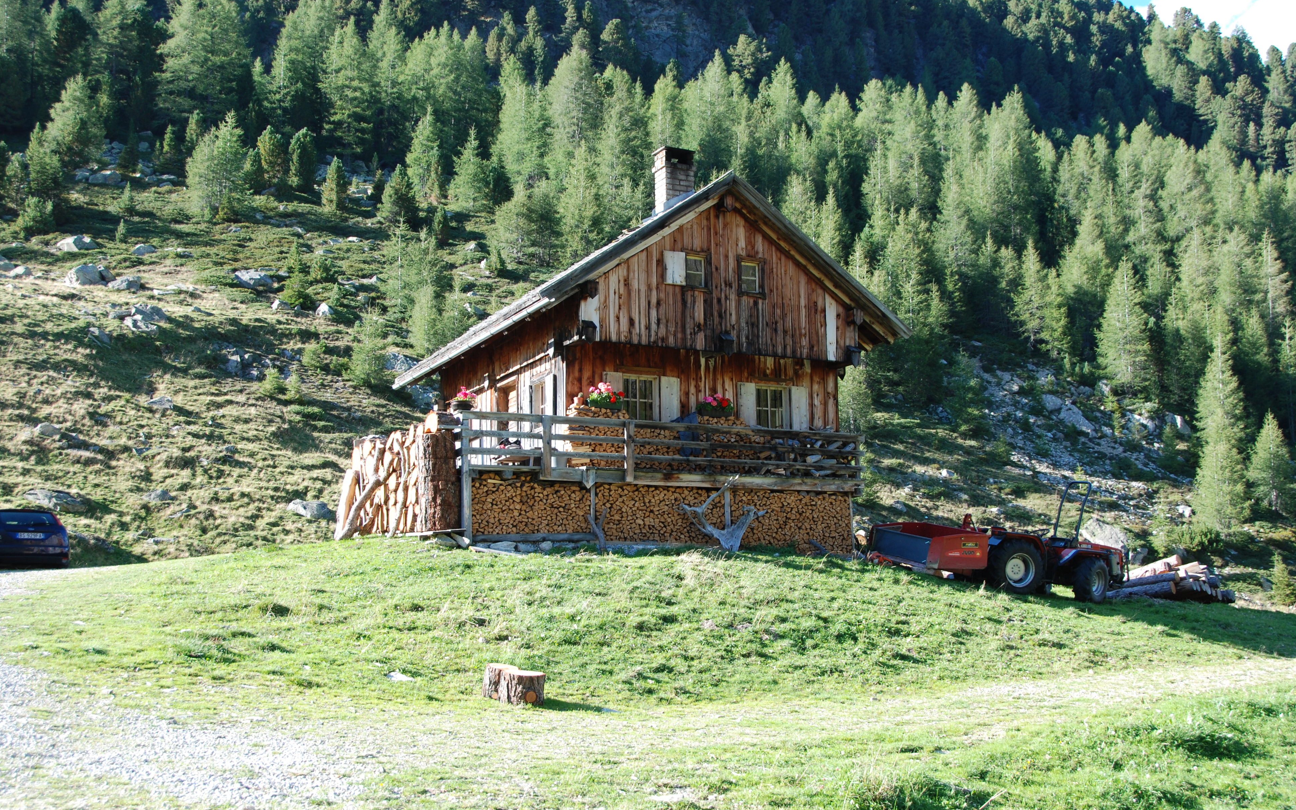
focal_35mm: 42
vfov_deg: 30.9
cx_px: 650
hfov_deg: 47.7
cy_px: 422
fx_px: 1466
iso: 180
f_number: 5.6
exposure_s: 1/125
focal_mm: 27
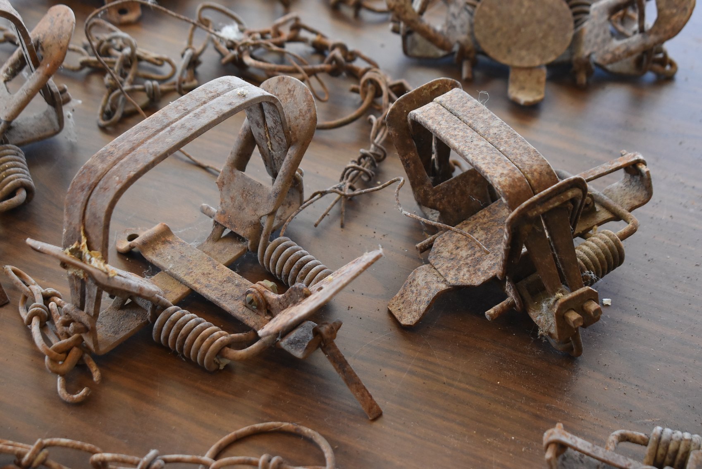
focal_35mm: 72
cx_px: 351
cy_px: 234
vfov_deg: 19.0
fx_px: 1405
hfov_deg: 28.1
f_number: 5.3
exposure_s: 1/125
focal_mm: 48
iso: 1400
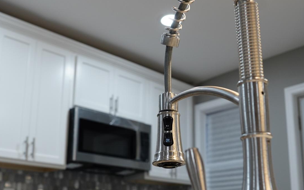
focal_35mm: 46
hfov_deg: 43.4
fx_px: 381
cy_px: 145
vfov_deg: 27.6
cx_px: 167
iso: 1250
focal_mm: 24
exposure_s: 1/125
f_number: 4
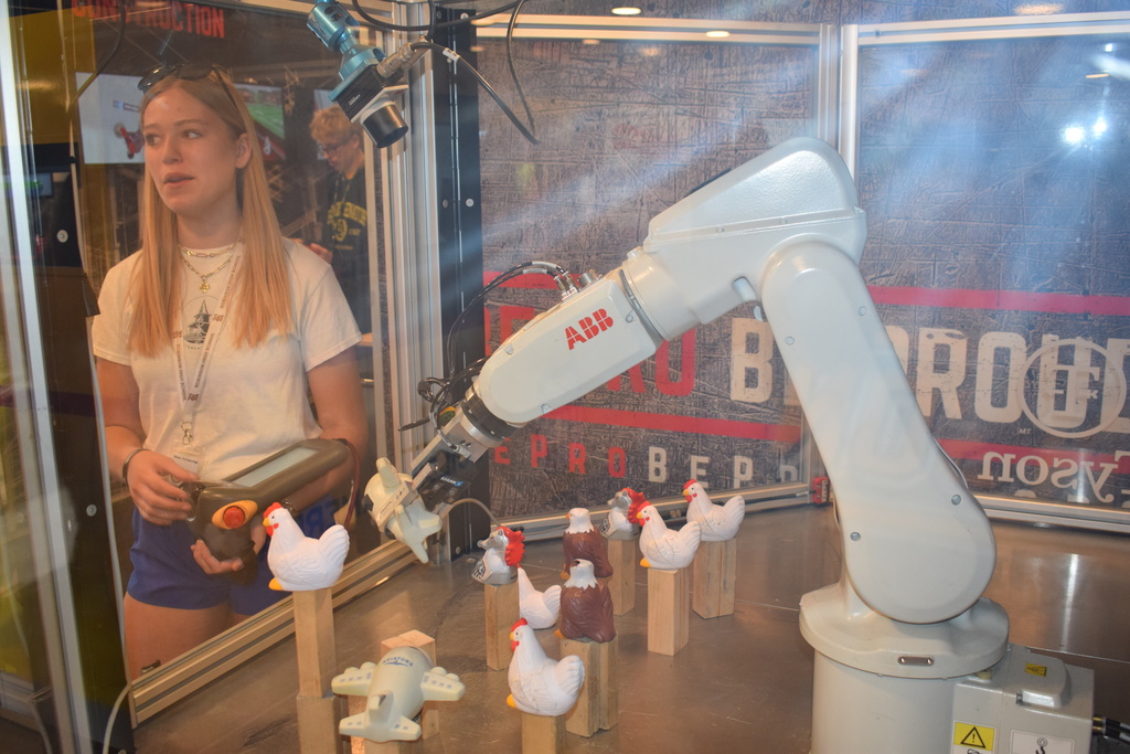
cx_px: 565
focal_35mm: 33
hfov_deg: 57.2
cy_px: 377
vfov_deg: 40.0
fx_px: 1036
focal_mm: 22
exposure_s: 1/80
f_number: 4.5
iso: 800
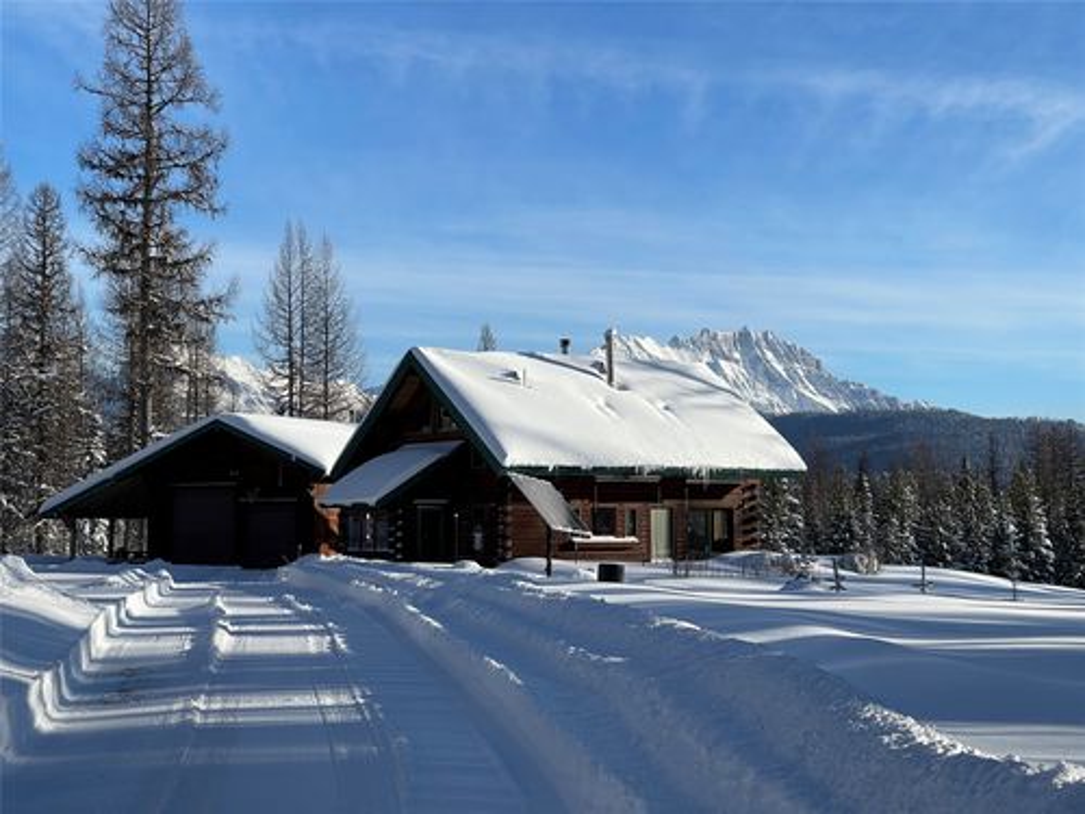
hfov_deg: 30.3
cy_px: 407
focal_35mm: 64
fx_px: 2006
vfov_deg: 22.9
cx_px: 542
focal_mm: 7.5
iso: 20
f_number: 2.2
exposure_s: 1/1647
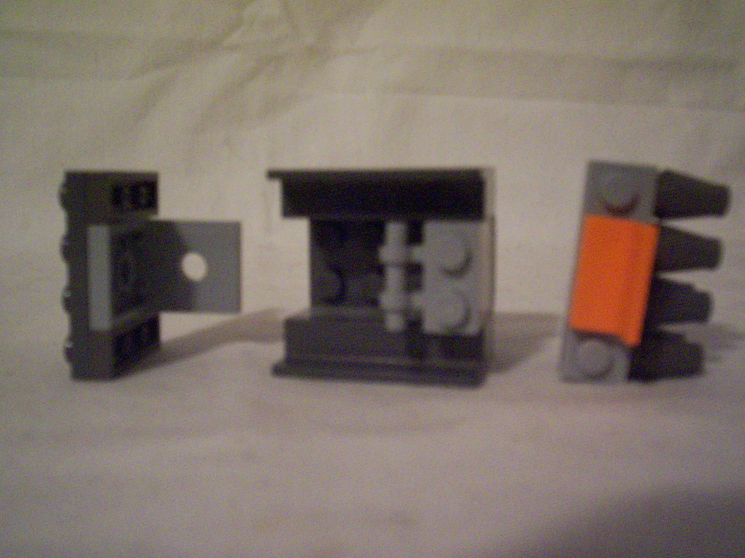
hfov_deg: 51.4
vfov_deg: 39.7
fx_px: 775
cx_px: 372
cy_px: 279
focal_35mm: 36
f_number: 4.5
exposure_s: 1/8
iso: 400
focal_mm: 5.9
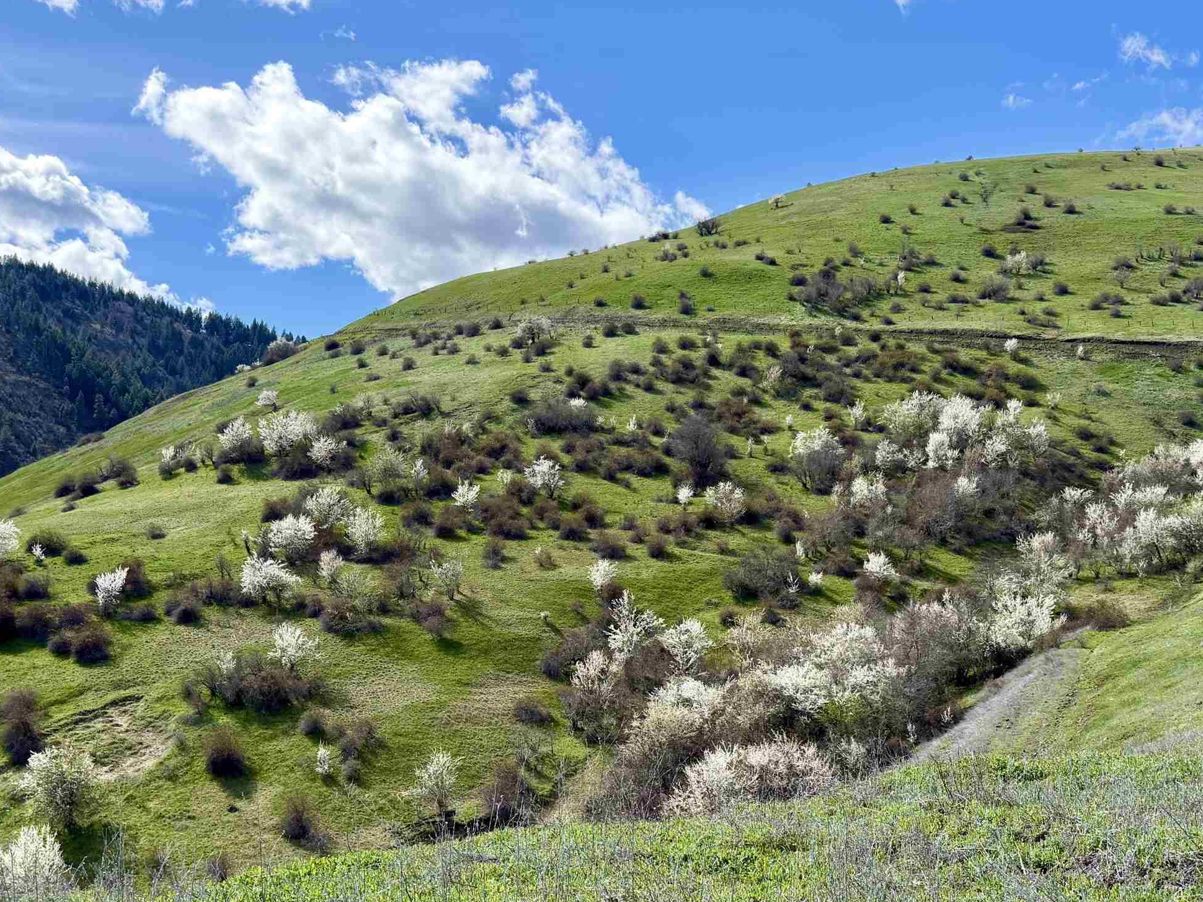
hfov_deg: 48.6
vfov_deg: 37.2
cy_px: 628
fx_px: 1321
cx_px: 738
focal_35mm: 38
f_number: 1.78
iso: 100
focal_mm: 6.76
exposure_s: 1/3584
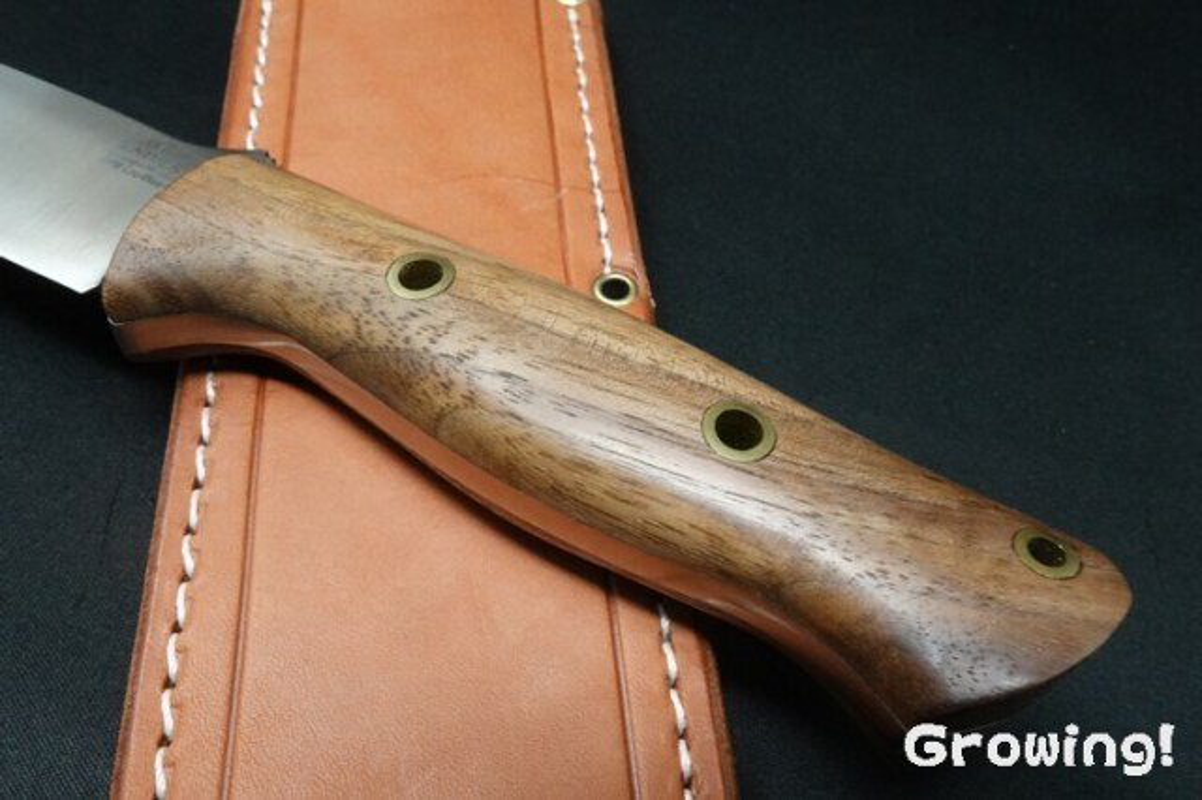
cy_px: 400
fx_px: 968
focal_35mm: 29
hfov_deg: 63.7
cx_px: 601
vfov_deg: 44.9
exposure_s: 1/30
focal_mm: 10.83
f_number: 11
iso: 1600
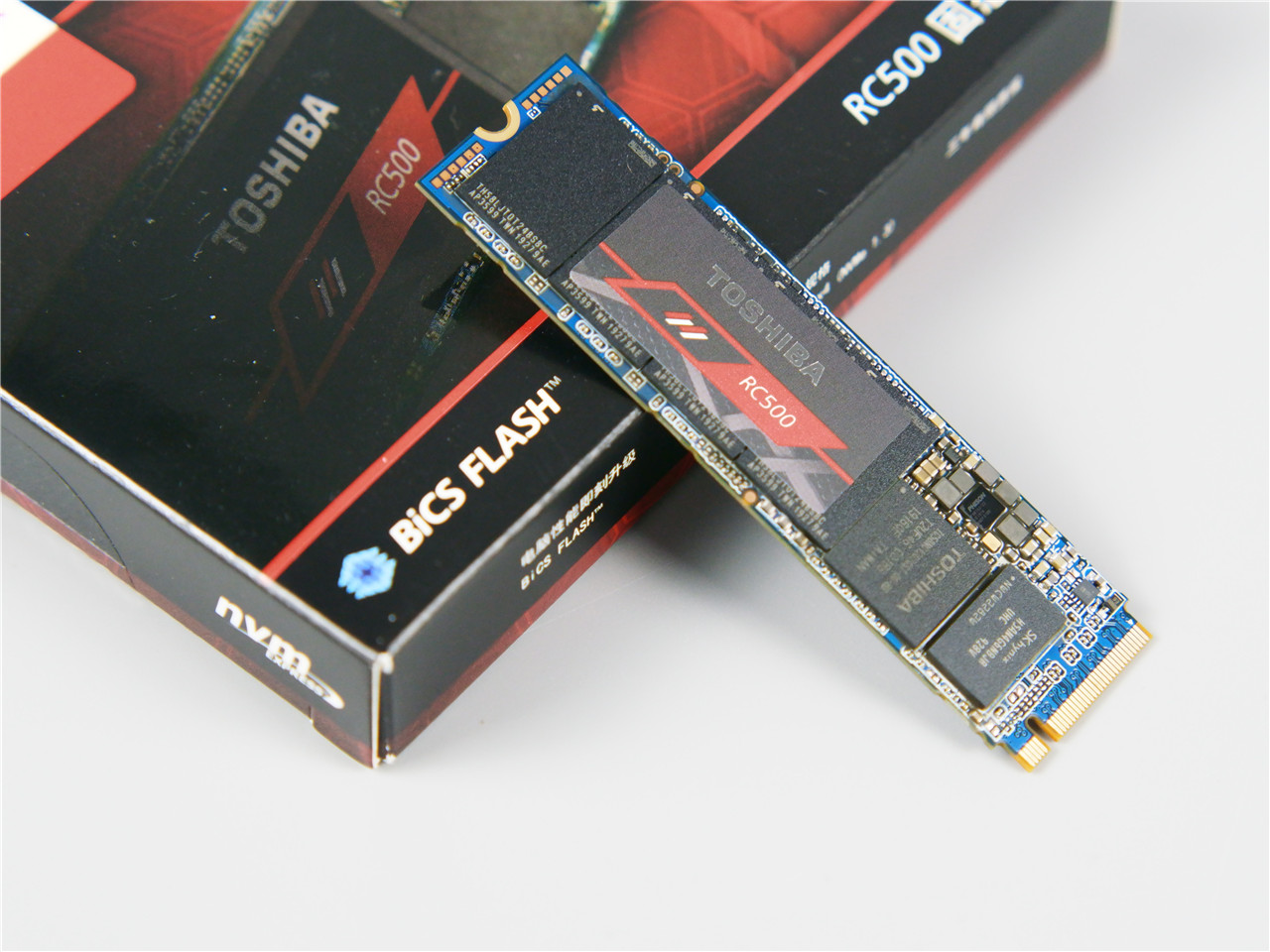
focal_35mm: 86
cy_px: 476
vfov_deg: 17.2
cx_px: 635
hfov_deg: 22.8
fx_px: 3155
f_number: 3.5
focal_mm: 43
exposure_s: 1/80
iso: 1250
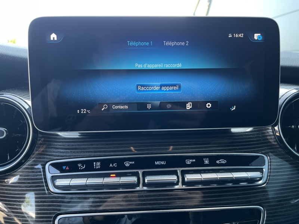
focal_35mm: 26
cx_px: 150
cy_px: 112
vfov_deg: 53.1
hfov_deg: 67.3
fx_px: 225
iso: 125
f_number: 1.6
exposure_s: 1/100
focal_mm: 5.1
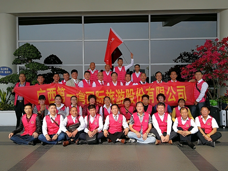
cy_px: 86
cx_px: 114
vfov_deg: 46.8
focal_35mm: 30
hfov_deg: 60.0
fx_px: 198
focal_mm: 3.95
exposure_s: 1/950
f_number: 2.2
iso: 50
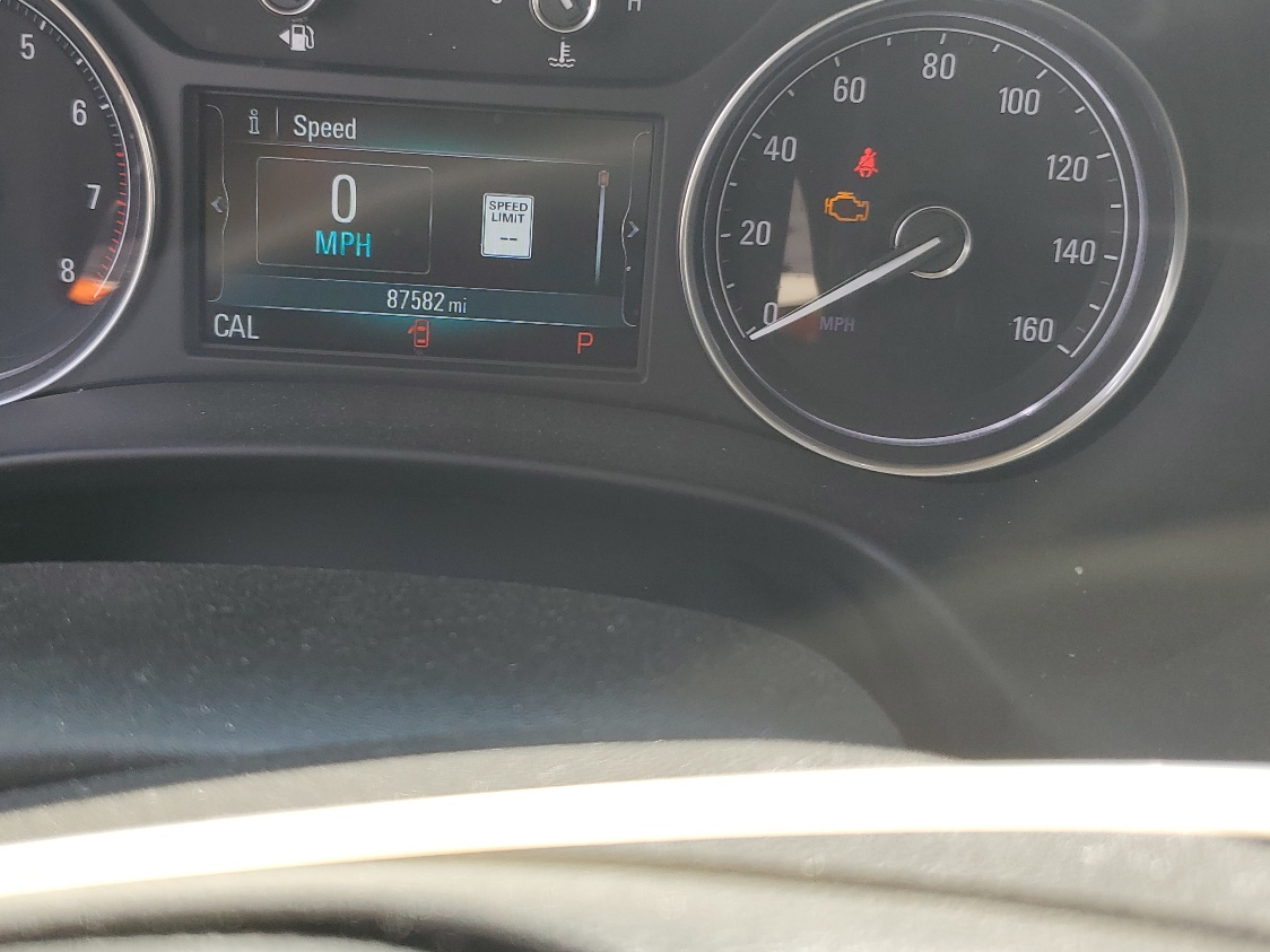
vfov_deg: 38.4
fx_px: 1357
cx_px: 550
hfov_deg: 50.0
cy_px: 344
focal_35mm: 37
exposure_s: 1/323
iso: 50
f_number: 1.5
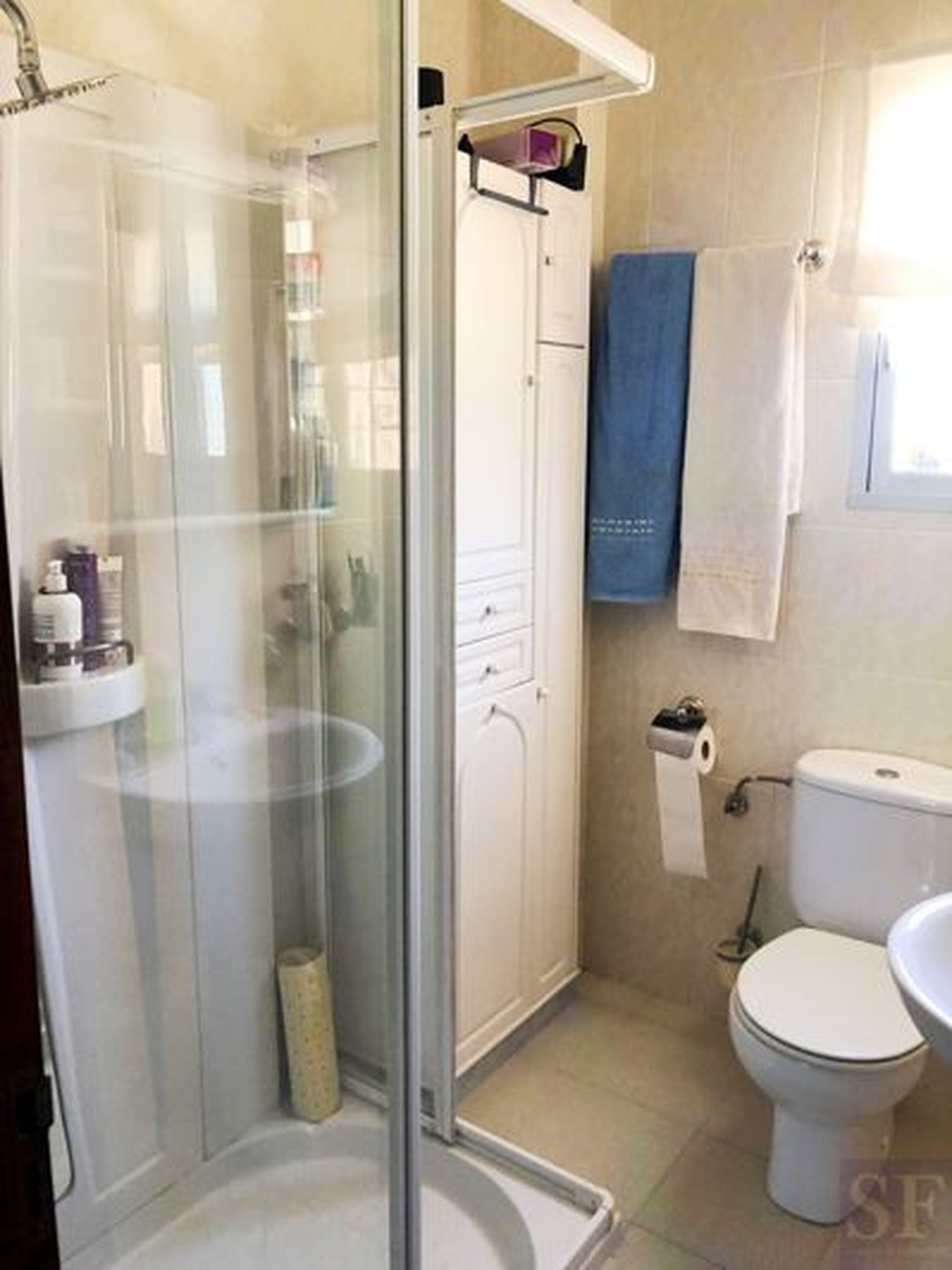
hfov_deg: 49.7
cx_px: 476
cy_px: 635
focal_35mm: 28
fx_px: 1027
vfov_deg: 63.4
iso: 64
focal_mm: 3.99
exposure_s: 1/15
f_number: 1.8
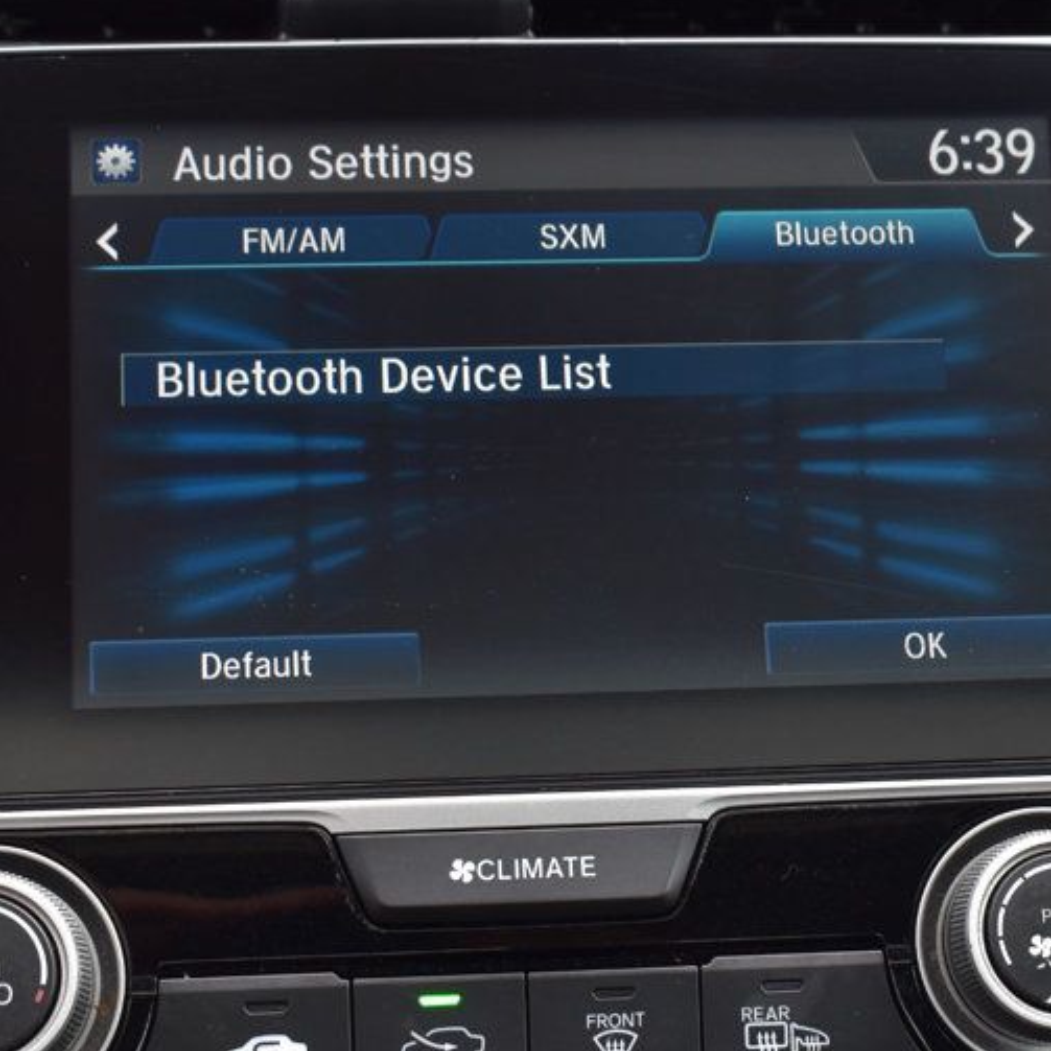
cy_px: 664
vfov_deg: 20.8
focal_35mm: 83
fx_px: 2851
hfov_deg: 20.9
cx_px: 633
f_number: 8
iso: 400
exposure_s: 1/50
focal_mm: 32
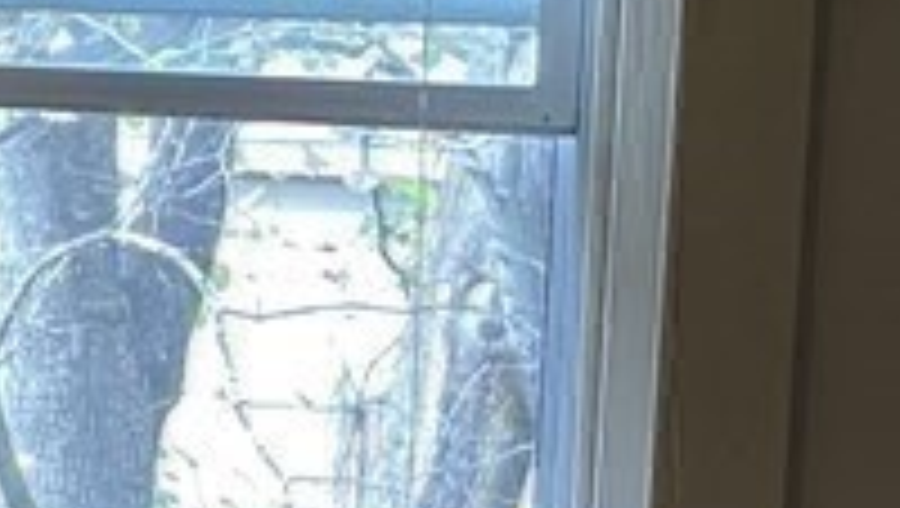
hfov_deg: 12.2
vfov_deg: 8.4
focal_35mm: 145
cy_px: 144
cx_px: -1188
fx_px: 3464
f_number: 1.6
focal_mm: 4.2
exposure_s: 1/60
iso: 125
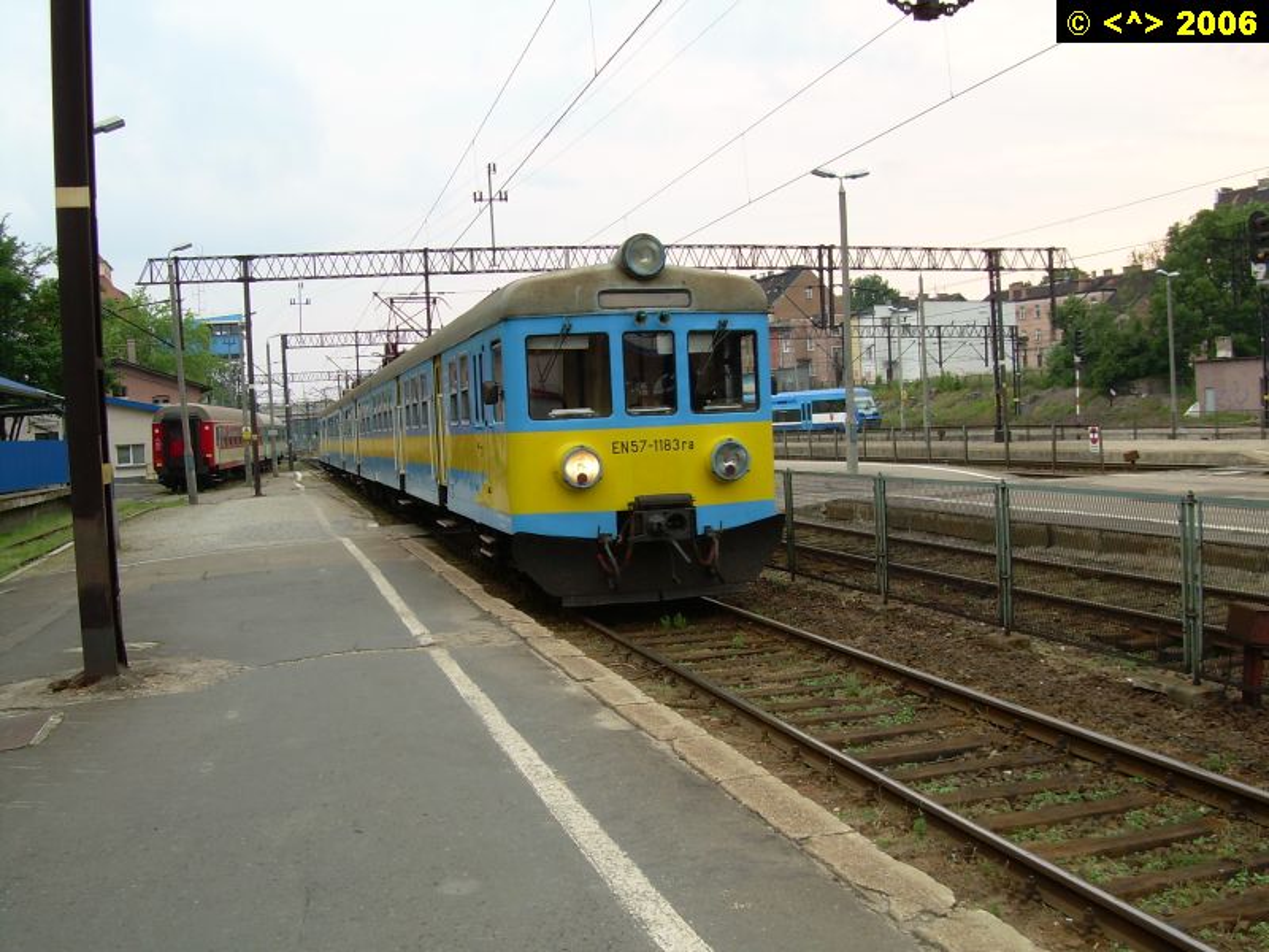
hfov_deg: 49.0
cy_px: 476
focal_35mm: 38
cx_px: 634
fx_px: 1393
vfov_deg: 37.7
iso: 50
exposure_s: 1/105
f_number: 4.6
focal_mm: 6.3
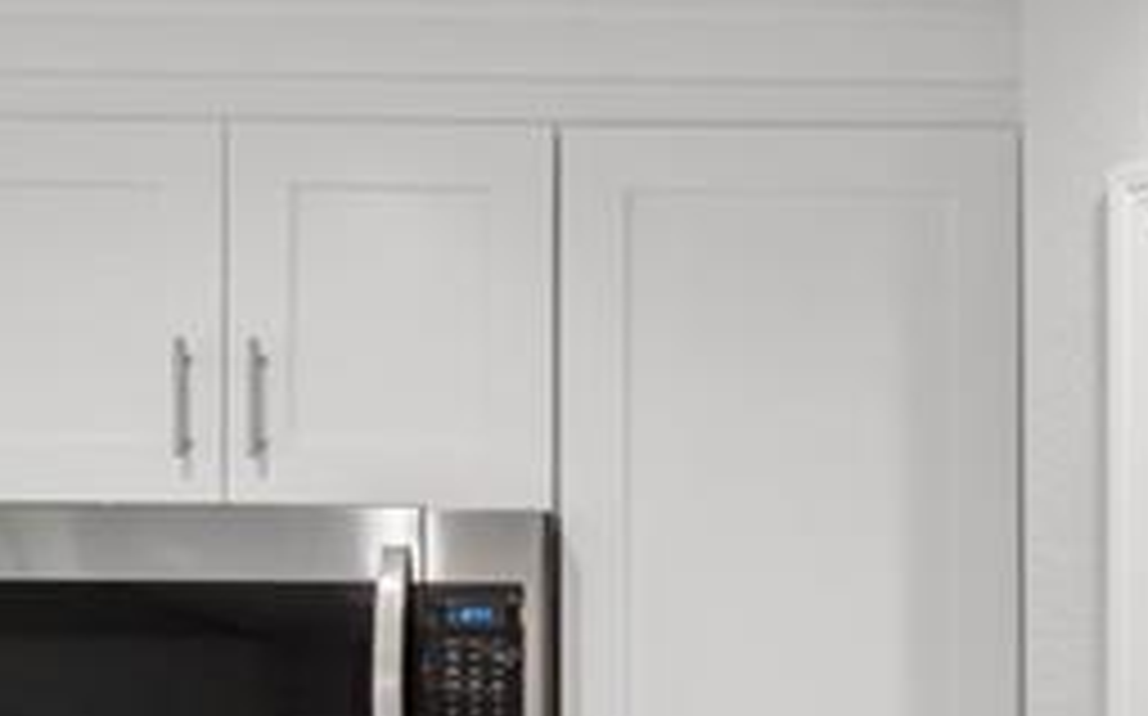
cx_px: 1211
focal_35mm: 96
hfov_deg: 20.8
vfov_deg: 13.2
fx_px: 3002
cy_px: 919
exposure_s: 1
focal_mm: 10
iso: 100
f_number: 8
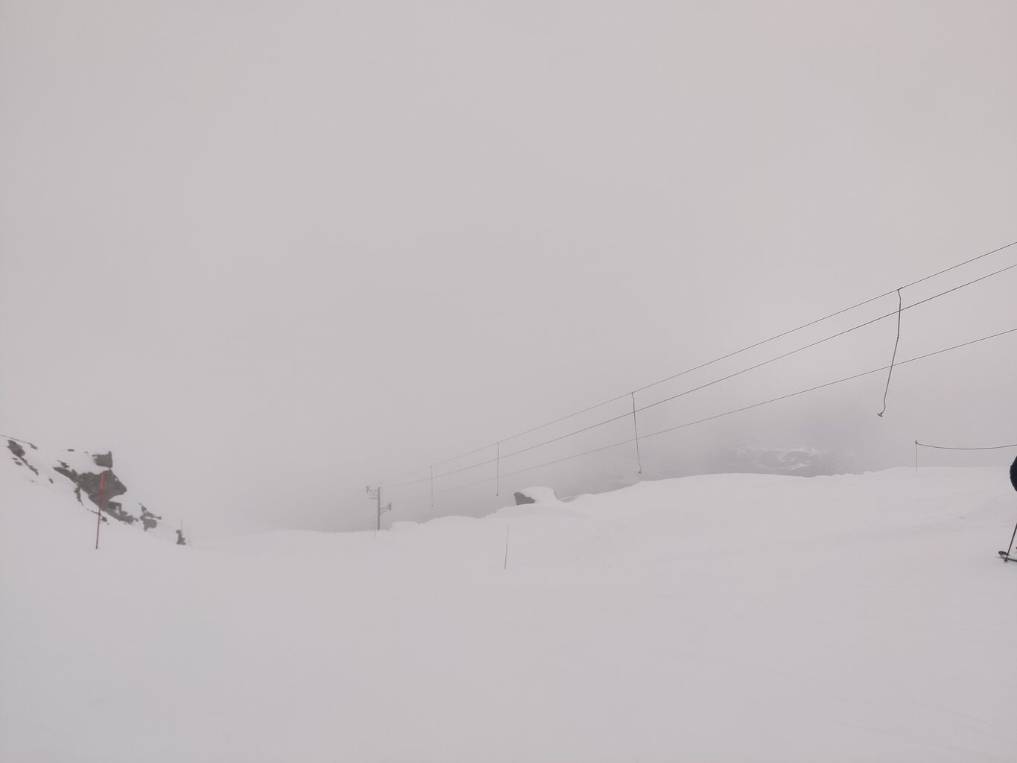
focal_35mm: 27
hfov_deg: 65.3
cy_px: 382
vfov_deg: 51.4
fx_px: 793
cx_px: 508
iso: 100
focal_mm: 4.75
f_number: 1.75
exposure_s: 1/3083
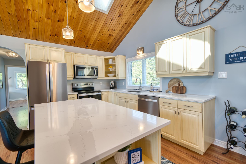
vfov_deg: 73.8
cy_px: 82
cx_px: 123
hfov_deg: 96.7
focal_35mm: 16
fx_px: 109
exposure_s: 1/40
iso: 100
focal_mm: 16
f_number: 4.5
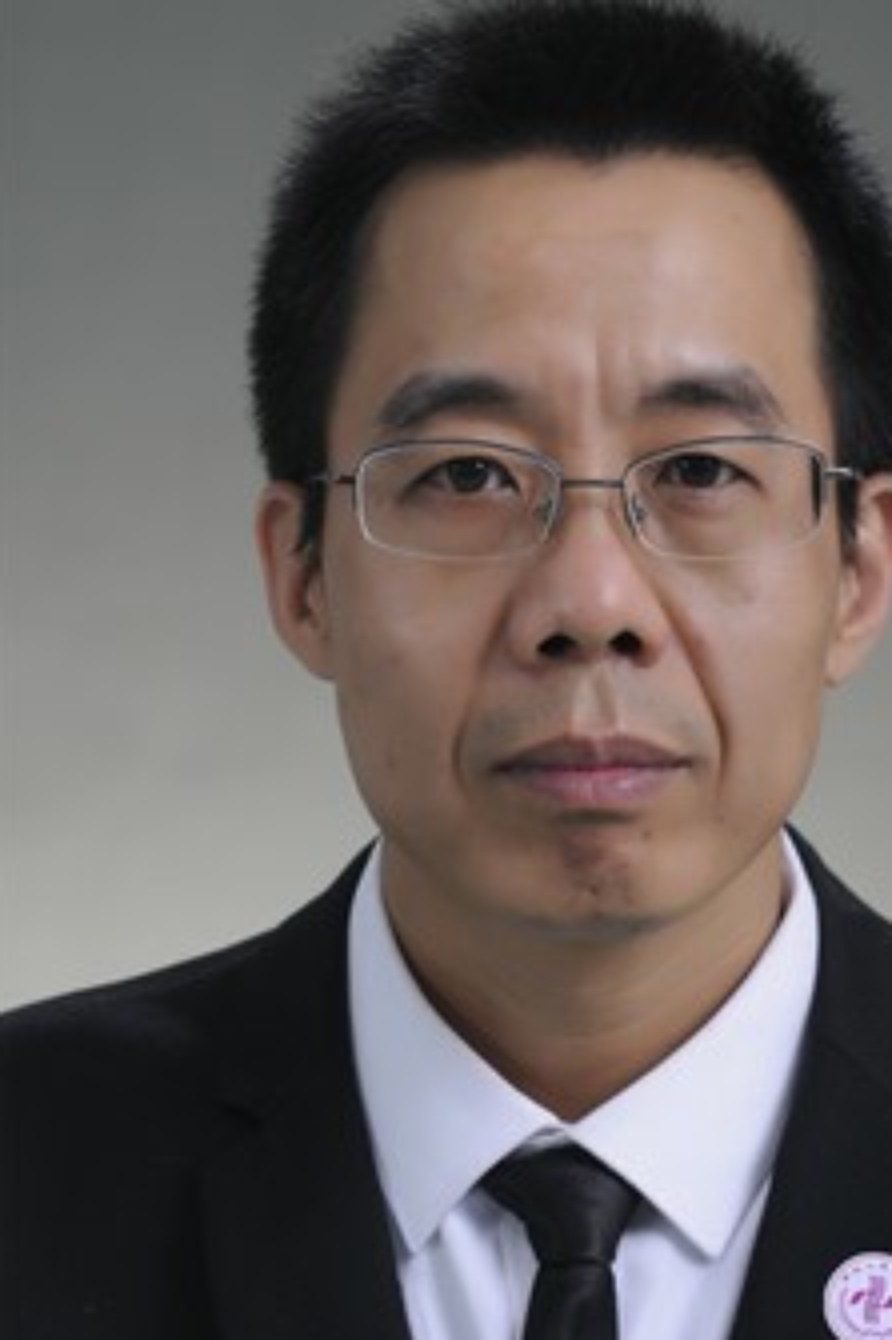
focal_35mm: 172
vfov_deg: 12.0
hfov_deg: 8.0
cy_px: 742
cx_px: 588
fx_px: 6387
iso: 160
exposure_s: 1/125
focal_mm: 85
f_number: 5.6
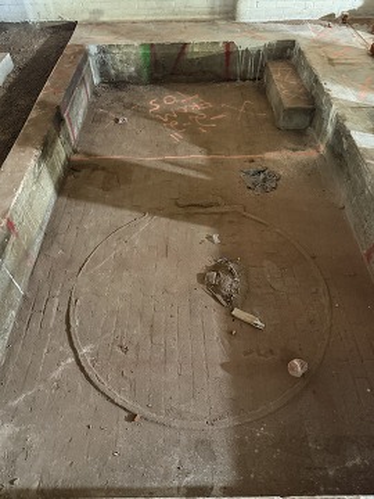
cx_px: 187
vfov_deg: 71.6
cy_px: 250
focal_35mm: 24
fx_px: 346
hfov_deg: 56.8
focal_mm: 6.76
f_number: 1.78
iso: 1000
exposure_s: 1/30
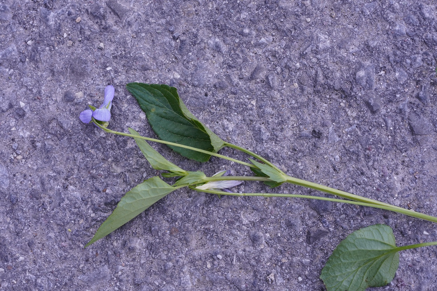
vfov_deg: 15.2
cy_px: 146
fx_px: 1092
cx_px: 218
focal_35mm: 90
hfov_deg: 22.6
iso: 1250
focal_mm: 90
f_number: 9
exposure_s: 1/80
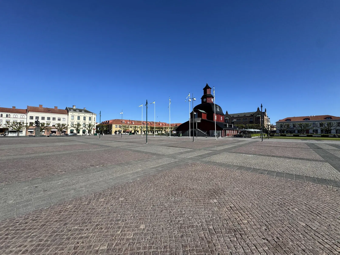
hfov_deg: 102.1
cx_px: 170
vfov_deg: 85.7
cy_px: 128
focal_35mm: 14
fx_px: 138
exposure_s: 1/2674
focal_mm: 2.22
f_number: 2.2
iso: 50
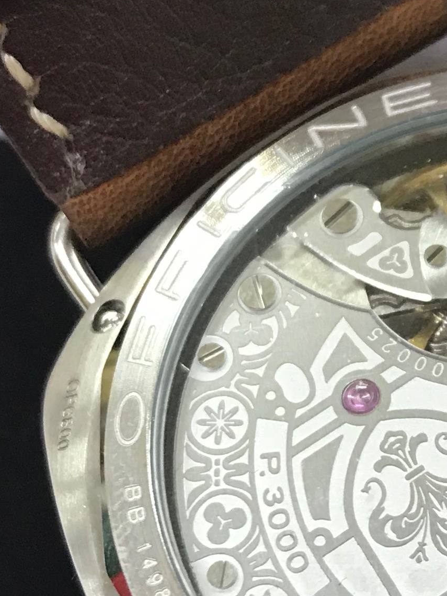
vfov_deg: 19.7
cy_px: 412
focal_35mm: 99
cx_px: 544
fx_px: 1705
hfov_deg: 14.4
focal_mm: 3.99
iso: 50
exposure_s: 1/17
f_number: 1.8
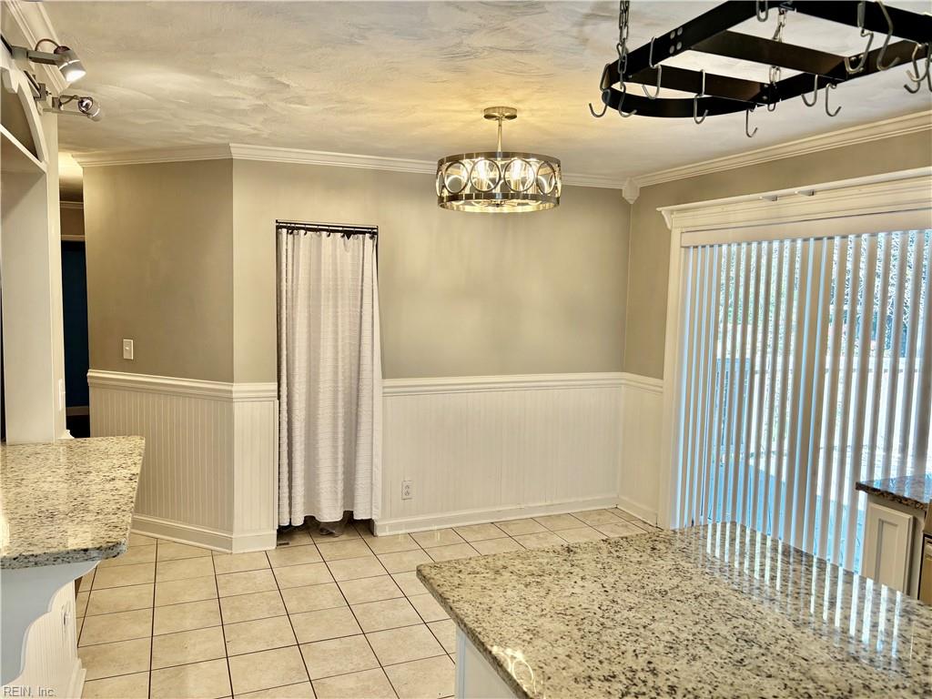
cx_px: 466
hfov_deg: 67.3
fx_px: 700
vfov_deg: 53.1
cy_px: 350
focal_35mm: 26
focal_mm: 5.96
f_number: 1.6
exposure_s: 1/120
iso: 80
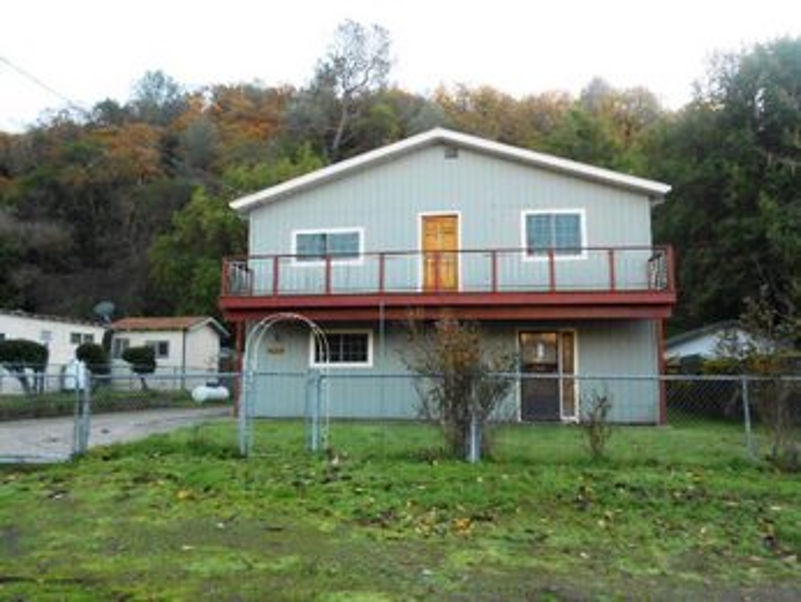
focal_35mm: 29
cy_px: 301
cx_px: 400
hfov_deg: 61.6
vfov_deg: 48.3
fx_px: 672
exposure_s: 1/80
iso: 80
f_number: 3.4
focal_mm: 5.1
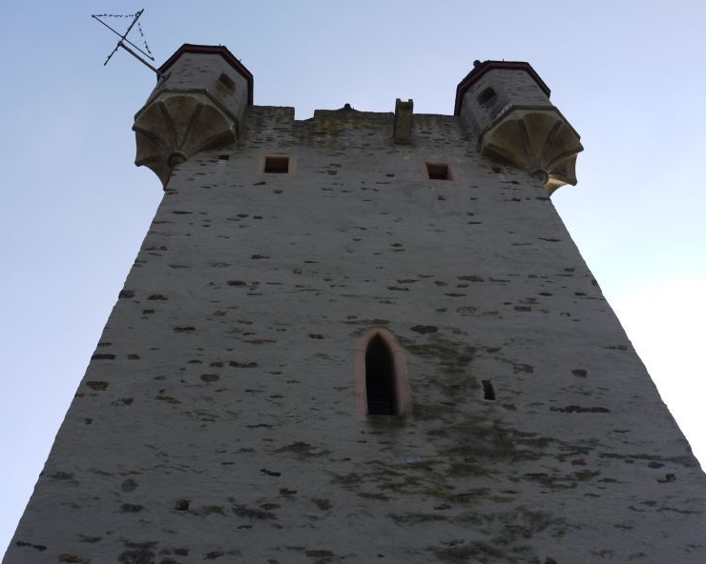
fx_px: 794
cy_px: 283
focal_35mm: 38
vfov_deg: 39.2
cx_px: 347
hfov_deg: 47.9
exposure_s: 1/320
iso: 100
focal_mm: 18
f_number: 6.3
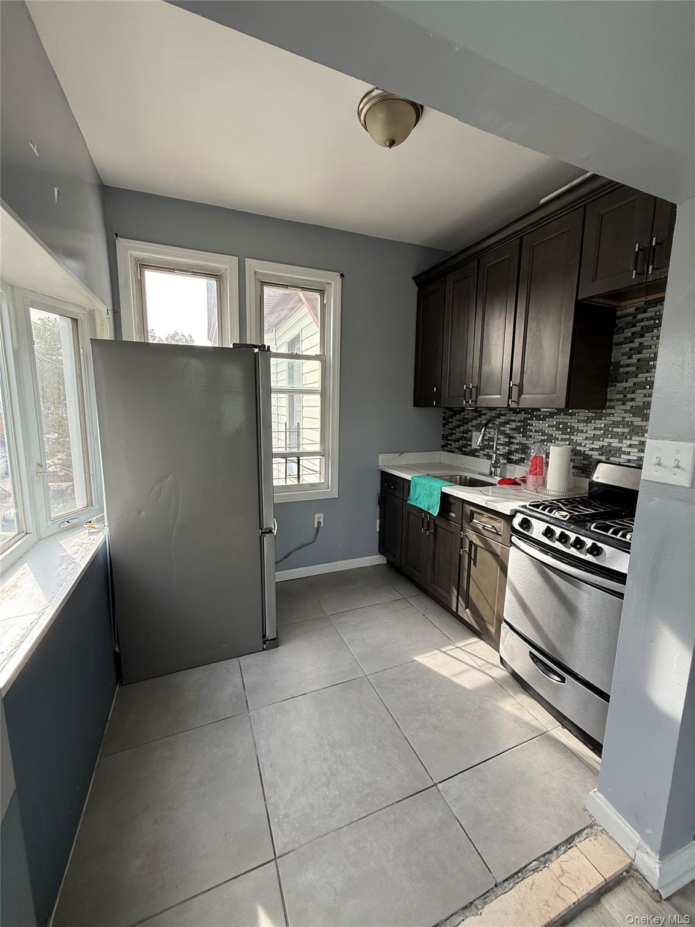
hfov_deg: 85.7
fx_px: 375
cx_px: 348
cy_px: 464
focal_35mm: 14
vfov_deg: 102.1
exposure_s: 1/125
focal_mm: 2.22
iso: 64
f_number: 2.2
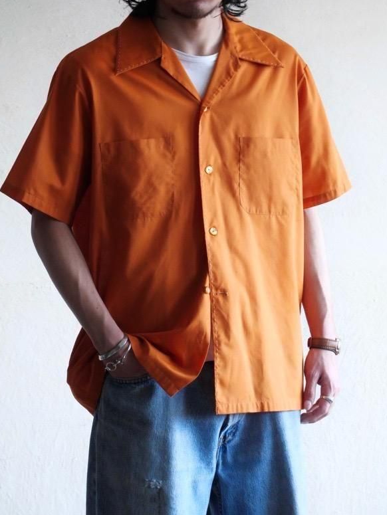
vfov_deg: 14.9
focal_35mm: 132
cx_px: 186
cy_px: 235
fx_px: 1966
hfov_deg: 11.2
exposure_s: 1/125
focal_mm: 60
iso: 3200
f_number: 4
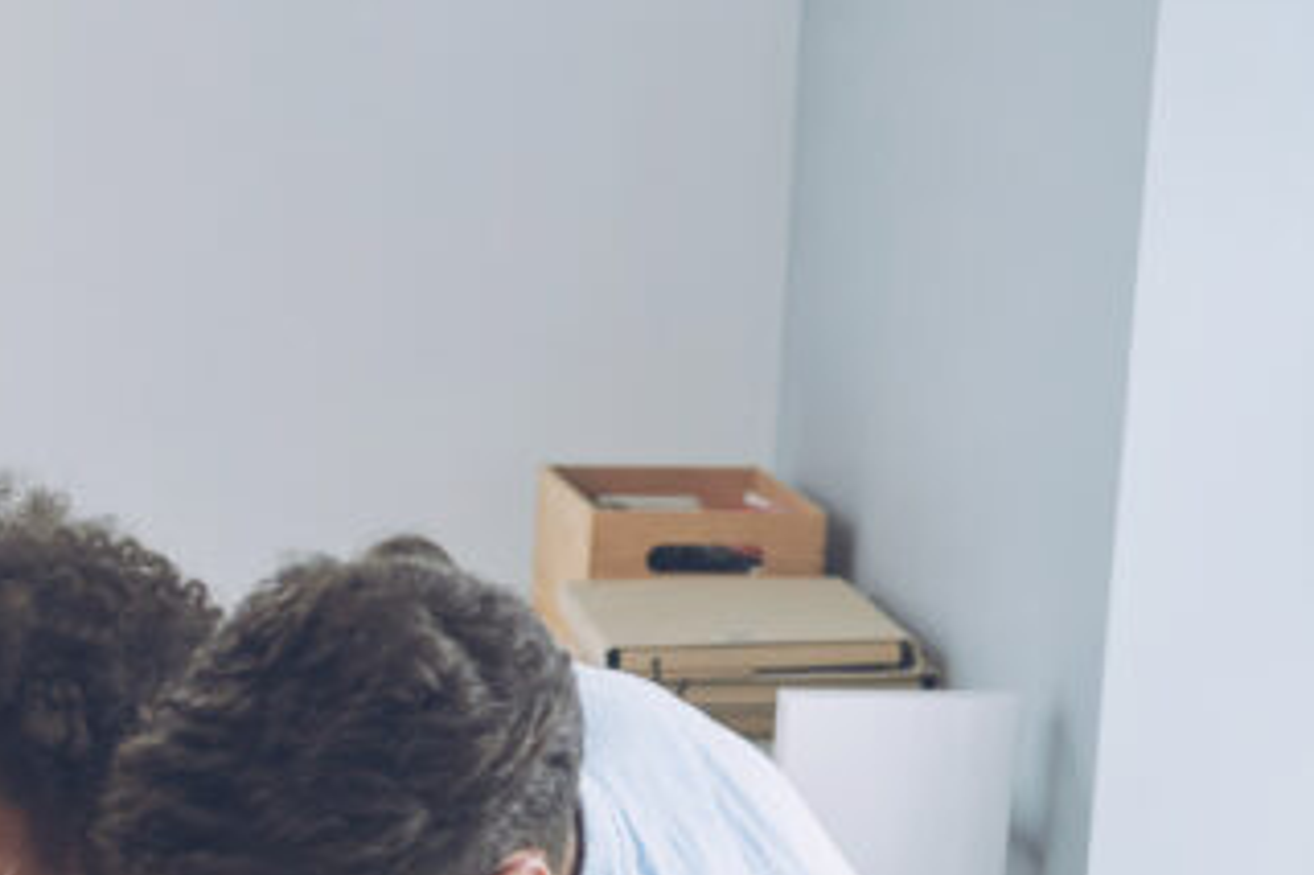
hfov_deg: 15.1
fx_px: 4669
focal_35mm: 128
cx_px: -505
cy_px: 1161
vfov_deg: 10.5
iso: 1000
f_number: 3.5
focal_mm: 40
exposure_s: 1/125
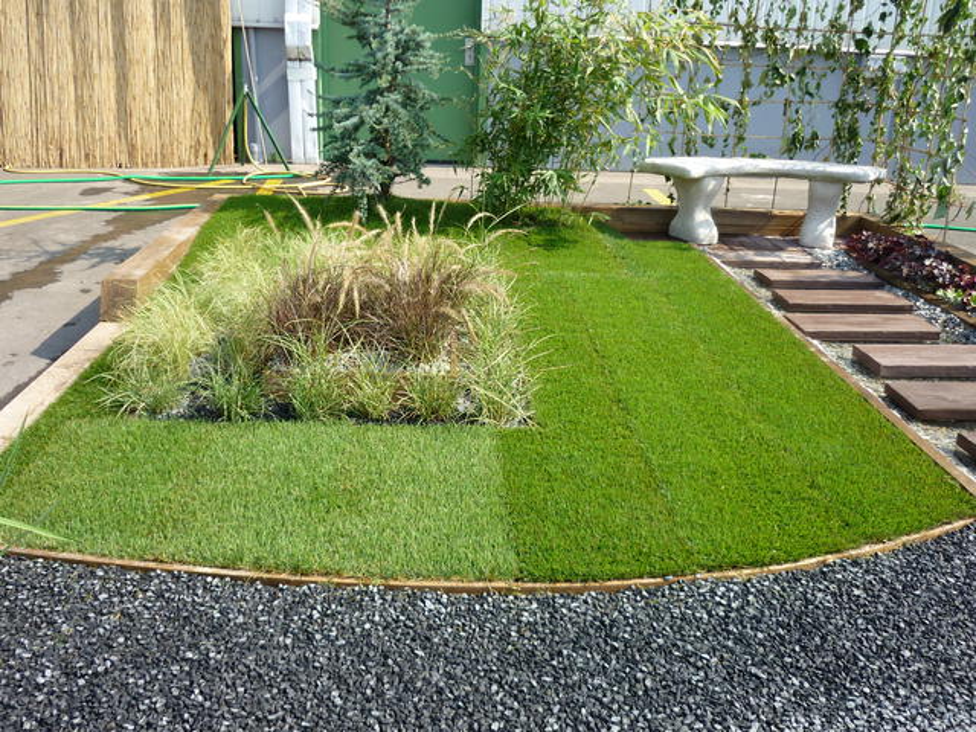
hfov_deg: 55.4
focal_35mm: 33
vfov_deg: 42.9
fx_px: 930
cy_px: 366
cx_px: 488
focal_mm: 5.5
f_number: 2.8
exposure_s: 1/500
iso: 80
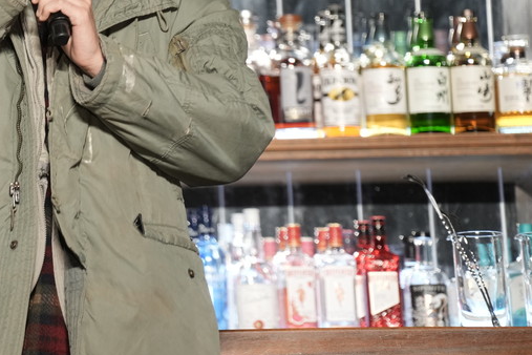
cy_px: 22
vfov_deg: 4.6
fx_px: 4374
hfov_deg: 6.9
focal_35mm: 296
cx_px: 13
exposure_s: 1/60
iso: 800
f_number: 4
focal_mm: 150
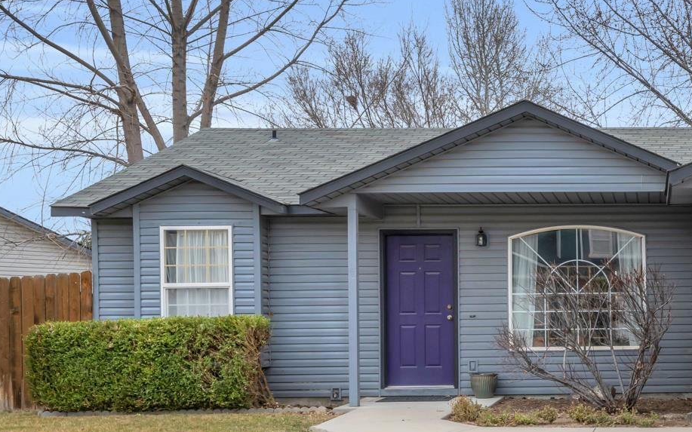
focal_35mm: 51
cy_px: 287
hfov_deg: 35.7
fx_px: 969
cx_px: 685
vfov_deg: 25.0
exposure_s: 1/125
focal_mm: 18.5
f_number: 11
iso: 200
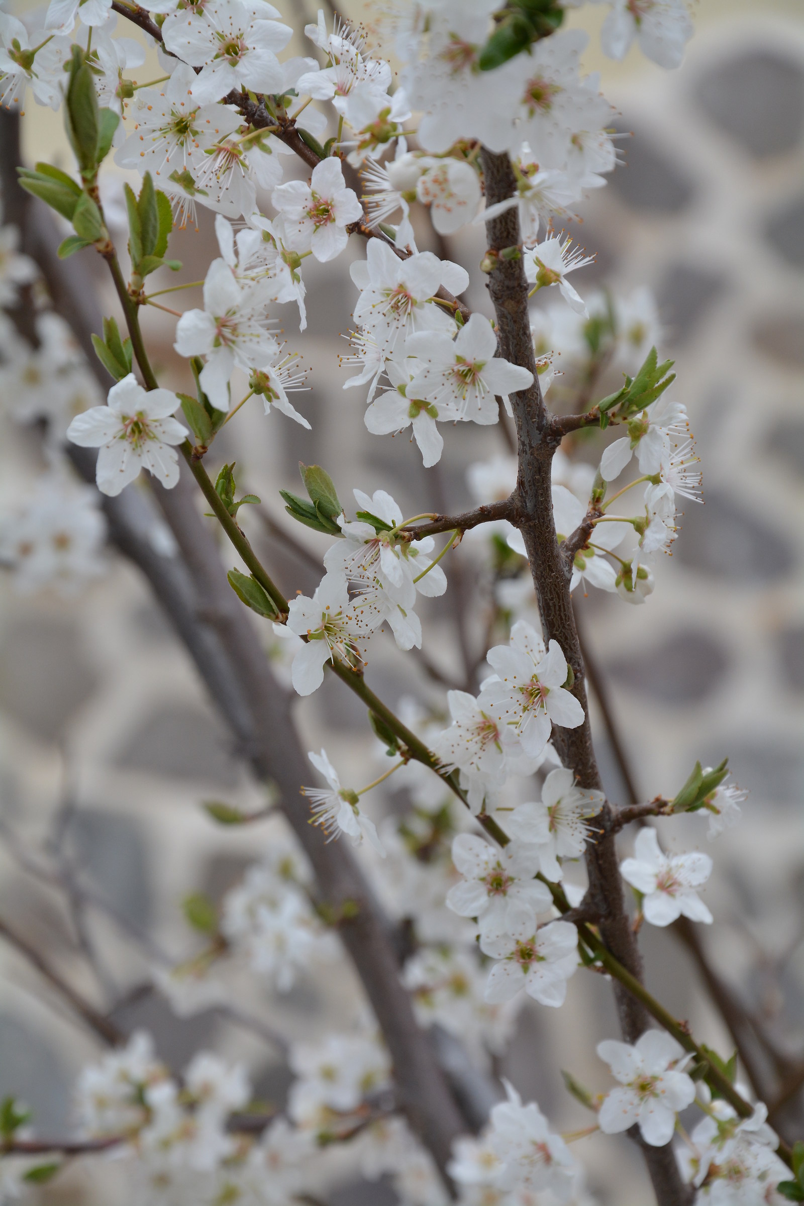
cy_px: 603
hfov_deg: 8.7
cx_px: 402
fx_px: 5276
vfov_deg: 13.0
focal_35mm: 158
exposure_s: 1/800
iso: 400
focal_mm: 105
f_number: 9
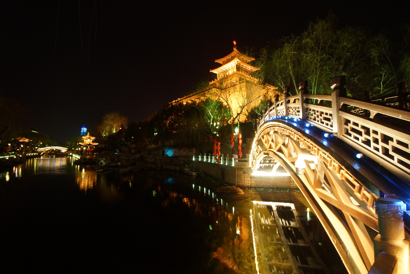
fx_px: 171
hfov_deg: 100.4
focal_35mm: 15
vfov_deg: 77.4
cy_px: 137
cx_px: 205
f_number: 5.6
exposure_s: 1/5
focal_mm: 10
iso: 800
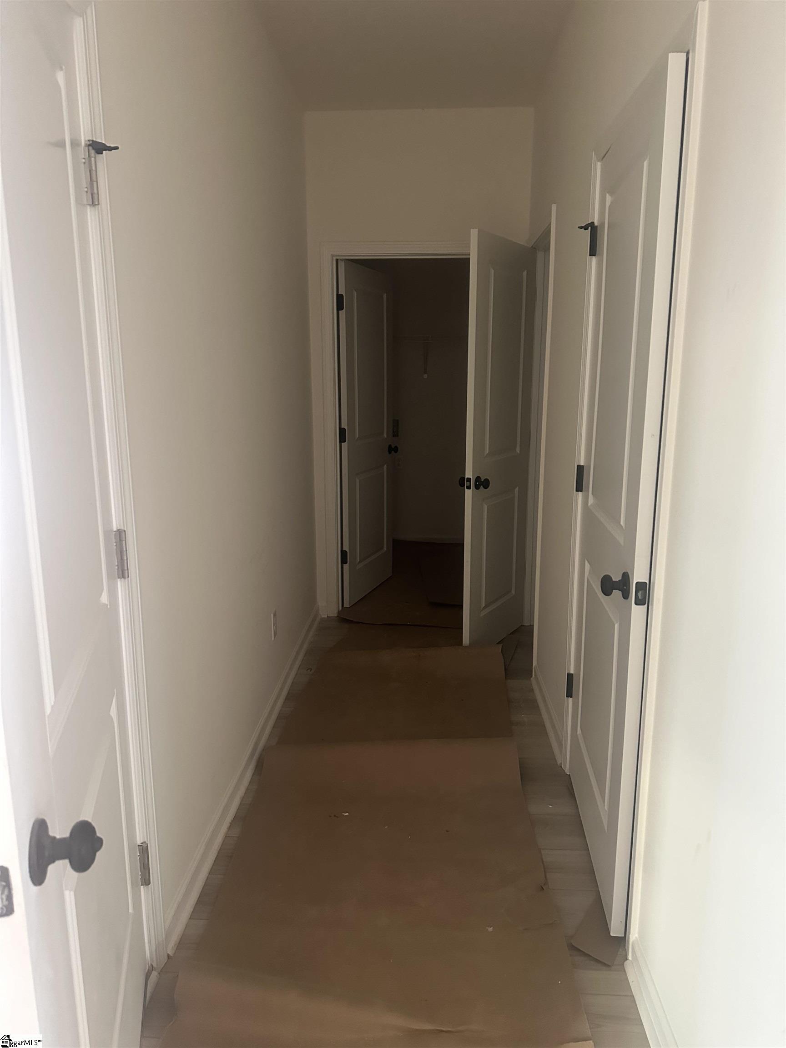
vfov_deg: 71.6
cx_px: 393
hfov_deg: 56.8
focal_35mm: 24
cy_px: 524
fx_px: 727
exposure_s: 1/60
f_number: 1.78
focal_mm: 6.86
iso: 640
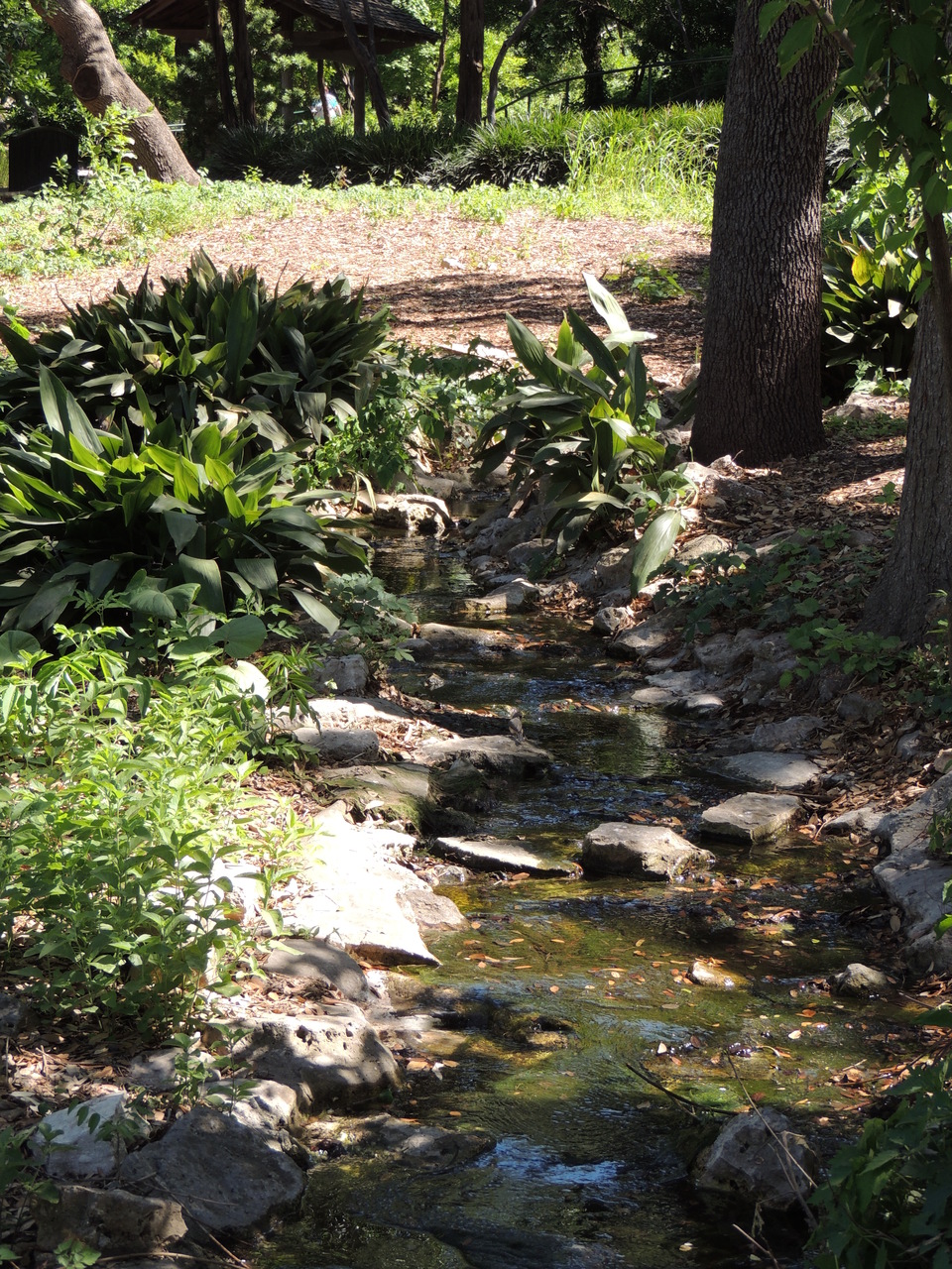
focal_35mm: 85
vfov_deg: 23.0
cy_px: 634
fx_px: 3117
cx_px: 476
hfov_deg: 17.4
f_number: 4
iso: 100
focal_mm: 15.1
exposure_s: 1/200
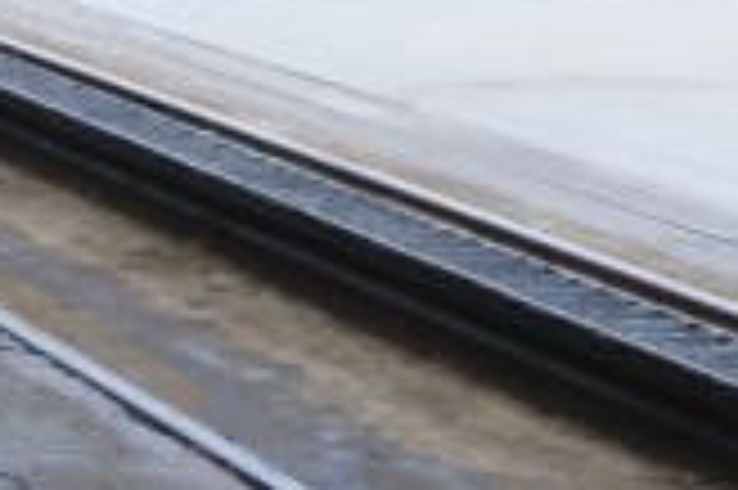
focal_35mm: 132
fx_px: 2703
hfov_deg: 14.1
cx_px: -522
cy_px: -373
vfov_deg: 9.9
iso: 640
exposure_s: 1/1000
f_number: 4
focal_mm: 16
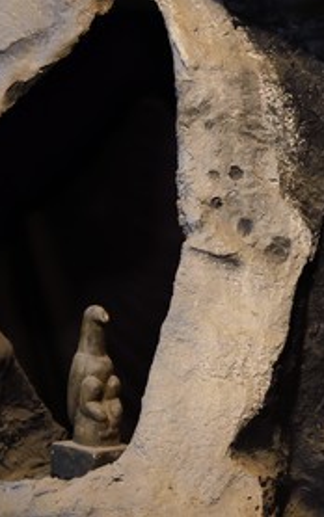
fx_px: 1044
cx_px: 376
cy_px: 258
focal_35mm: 74
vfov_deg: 27.8
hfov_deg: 16.9
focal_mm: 48
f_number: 3.5
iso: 6400
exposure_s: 1/50
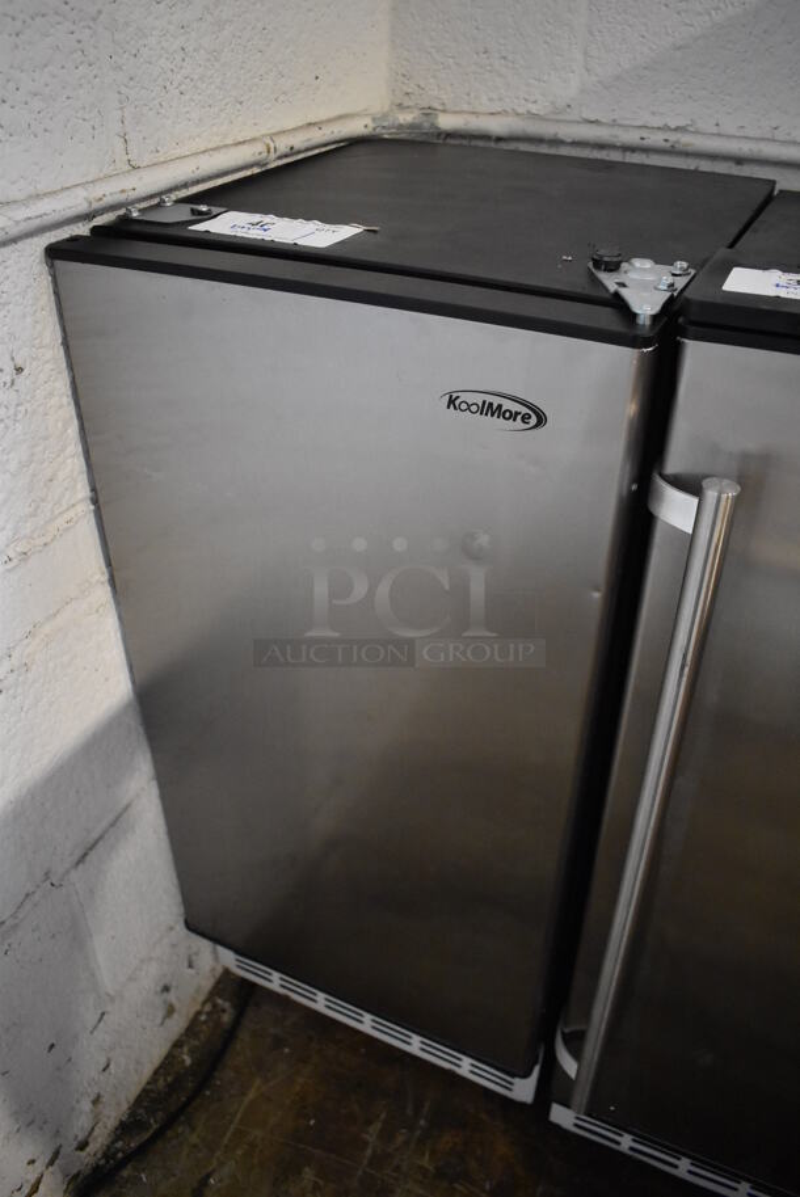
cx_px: 400
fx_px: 899
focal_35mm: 27
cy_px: 598
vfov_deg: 67.3
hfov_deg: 48.0
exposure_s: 1/125
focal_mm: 18
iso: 4000
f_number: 3.5
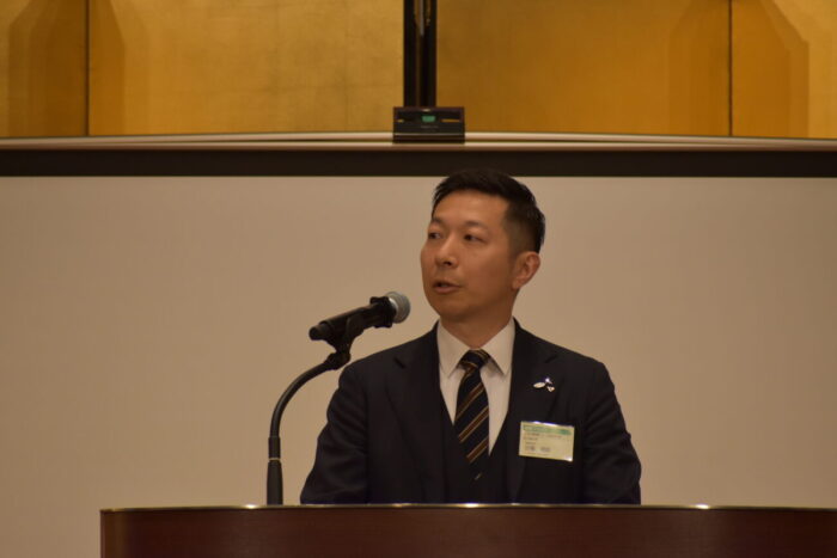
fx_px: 9766
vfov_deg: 3.3
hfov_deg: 4.9
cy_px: 279
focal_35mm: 420
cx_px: 418
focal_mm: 280
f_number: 6.3
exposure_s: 1/200
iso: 800
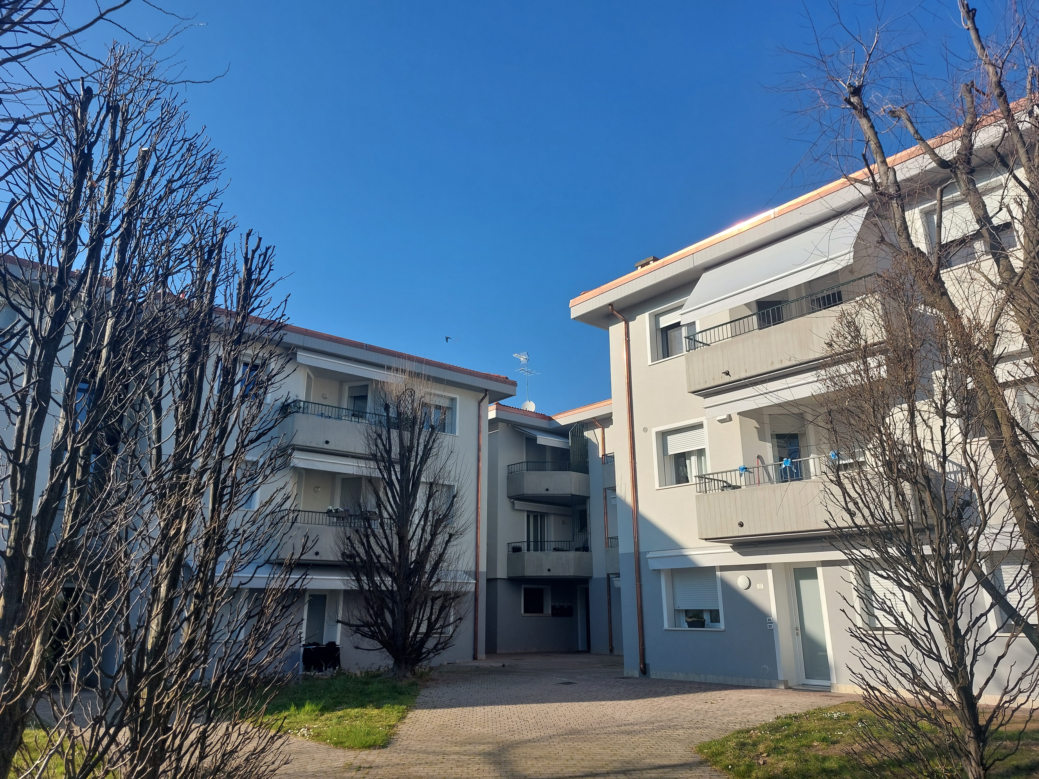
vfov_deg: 54.9
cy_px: 390
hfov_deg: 69.4
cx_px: 520
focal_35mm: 25
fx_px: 750
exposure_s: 1/957
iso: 25
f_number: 1.8
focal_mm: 5.23
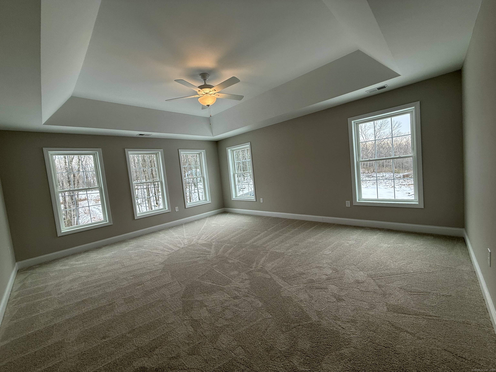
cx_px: 248
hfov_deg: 102.1
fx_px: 201
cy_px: 186
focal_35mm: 14
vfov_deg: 85.7
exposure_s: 1/130
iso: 64
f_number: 2.2
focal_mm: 2.22
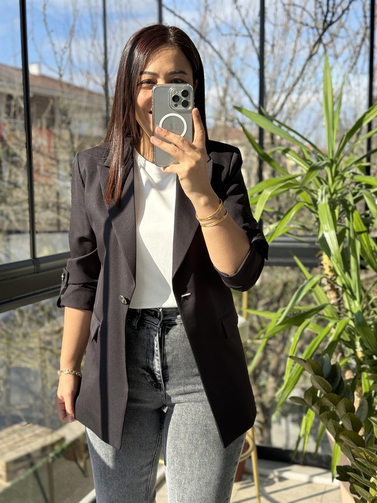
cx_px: 188
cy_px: 252
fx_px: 697
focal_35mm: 48
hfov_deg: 30.3
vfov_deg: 39.7
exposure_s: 1/577
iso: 64
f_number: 1.78
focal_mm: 6.86
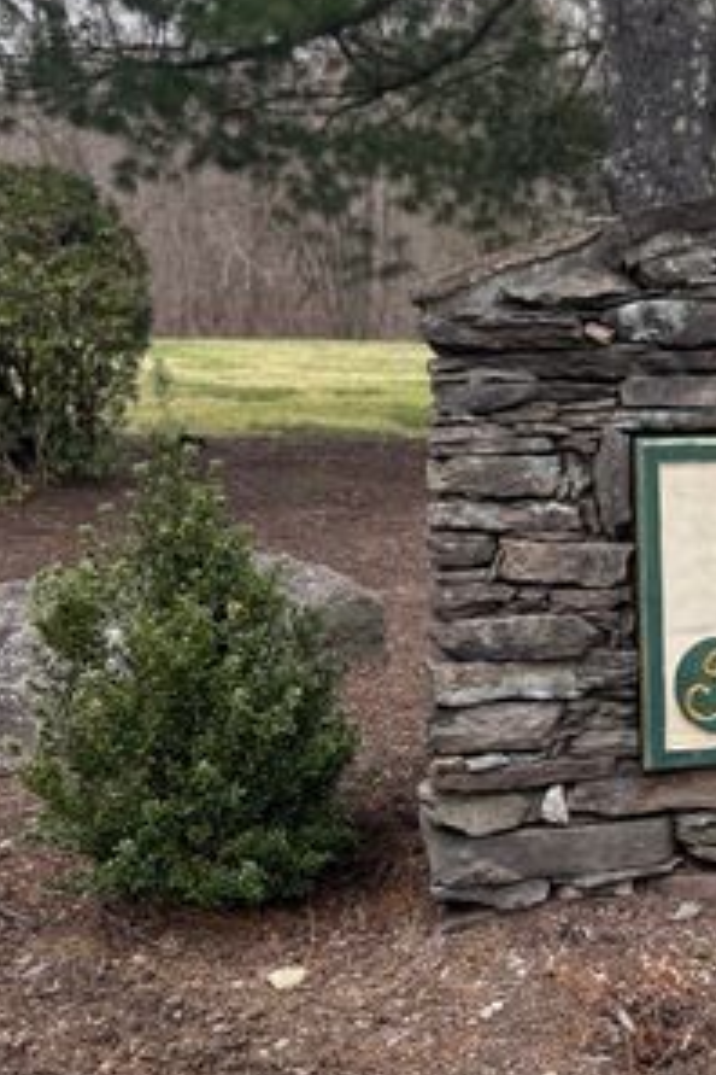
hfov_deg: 22.2
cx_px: 882
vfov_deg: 35.6
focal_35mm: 56
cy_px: 570
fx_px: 1671
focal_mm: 6.76
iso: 100
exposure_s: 1/1139
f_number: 1.78
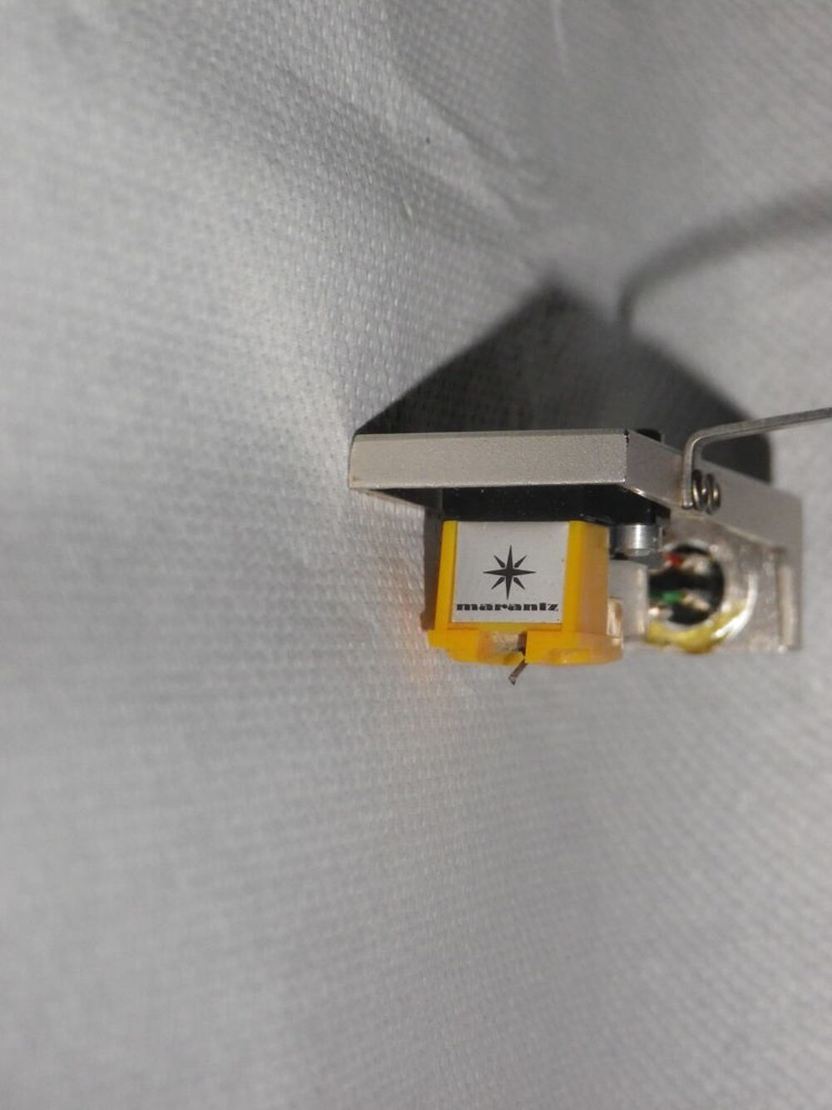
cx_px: 416
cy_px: 555
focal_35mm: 79
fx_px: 2531
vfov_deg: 24.7
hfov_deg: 18.7
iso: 400
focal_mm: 14.1
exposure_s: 1/80
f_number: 9.6
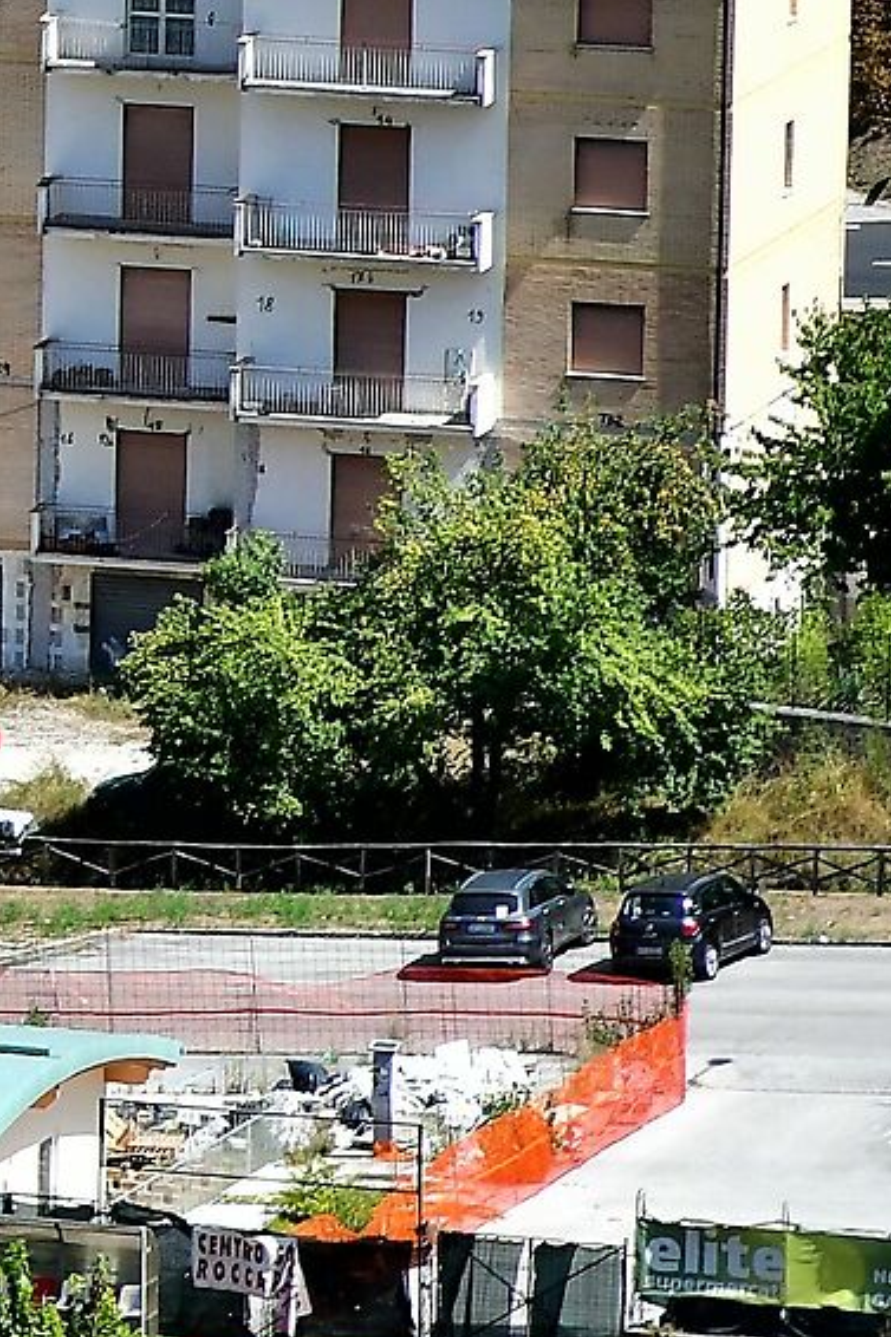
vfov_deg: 4.3
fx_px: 17644
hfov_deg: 2.8
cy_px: -494
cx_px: -1895
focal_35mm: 475
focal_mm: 75
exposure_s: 1/640
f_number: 7.1
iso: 200
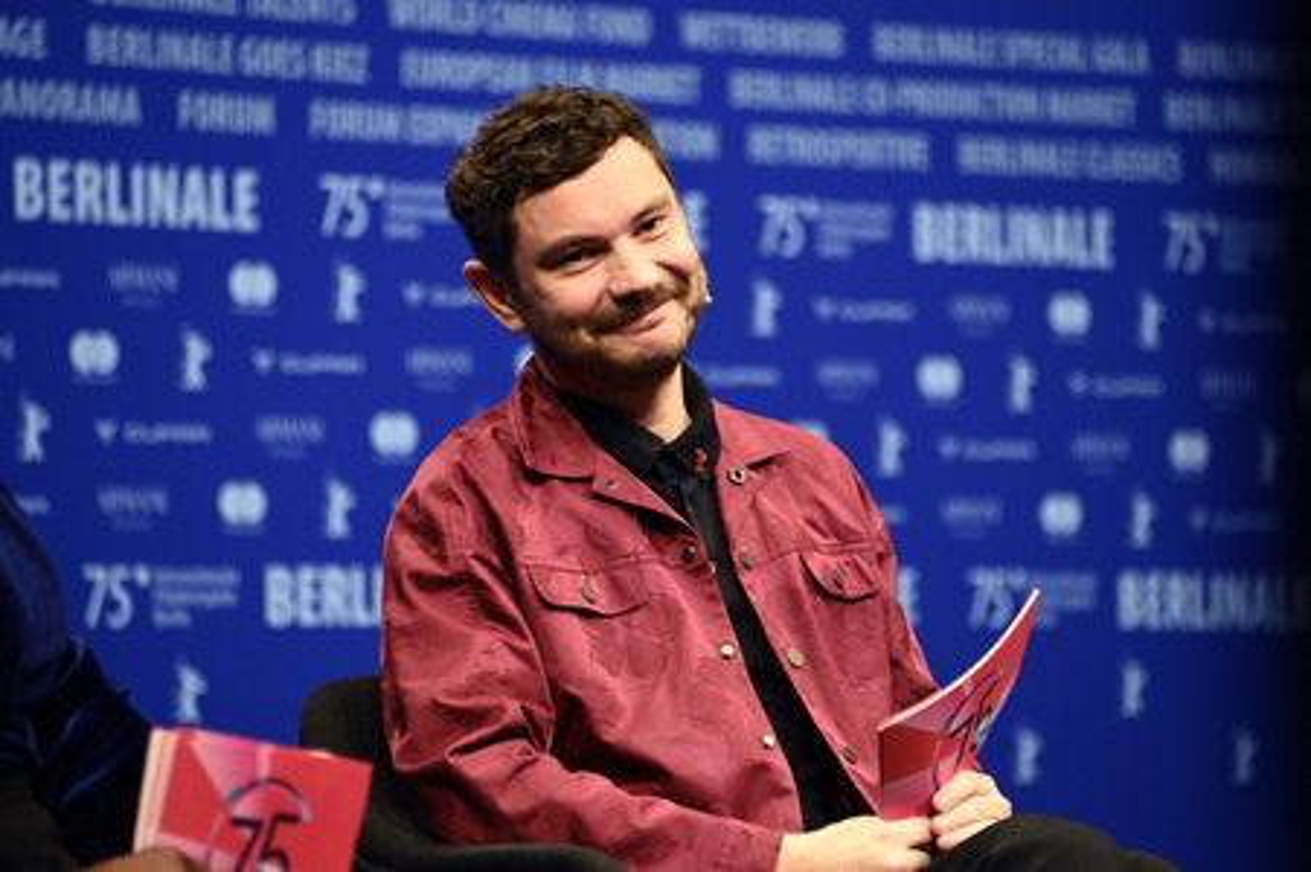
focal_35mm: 300
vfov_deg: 4.6
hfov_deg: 6.9
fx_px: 10917
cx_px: 656
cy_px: 436
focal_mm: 300
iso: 5000
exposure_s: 1/200
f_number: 5.6
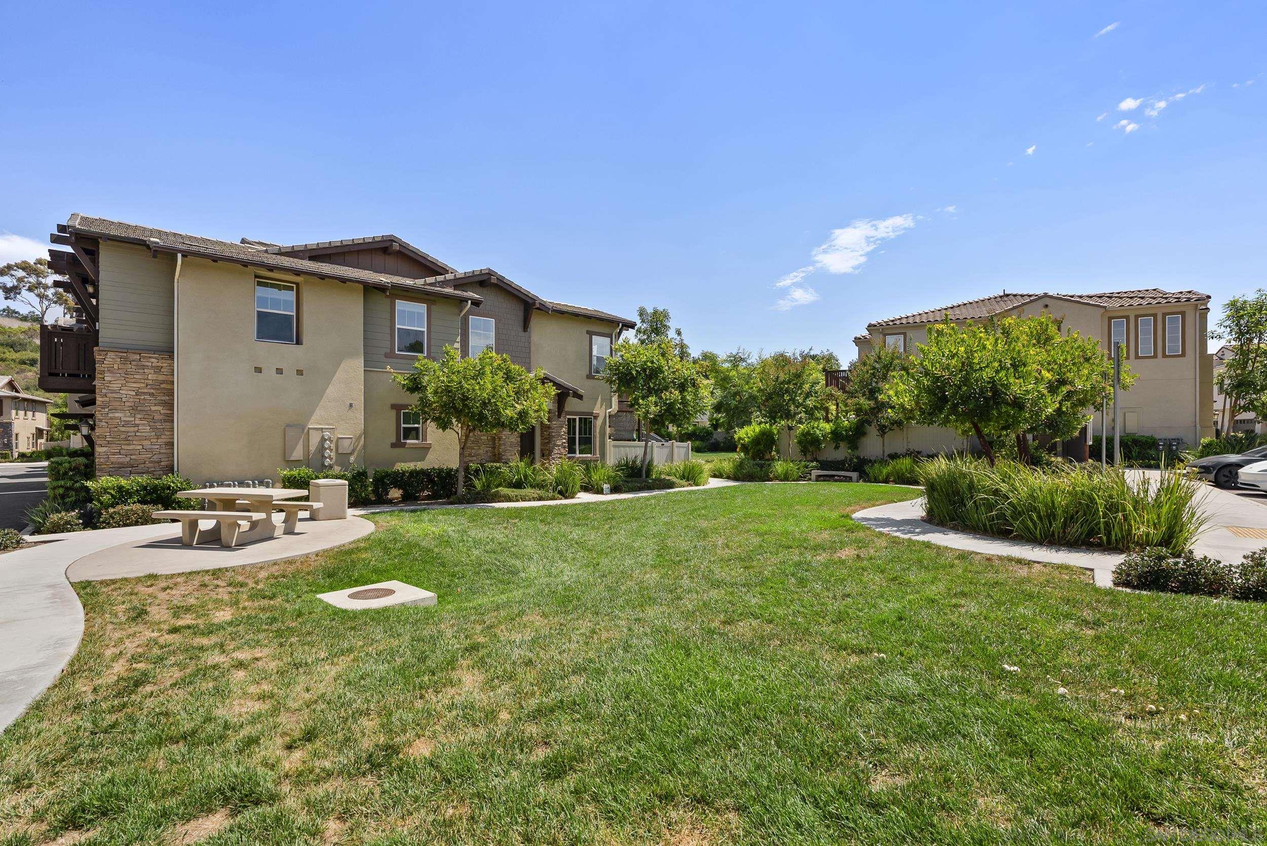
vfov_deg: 73.8
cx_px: 634
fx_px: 563
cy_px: 423
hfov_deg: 96.7
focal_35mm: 16
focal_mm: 16
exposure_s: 1/640
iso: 500
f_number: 8
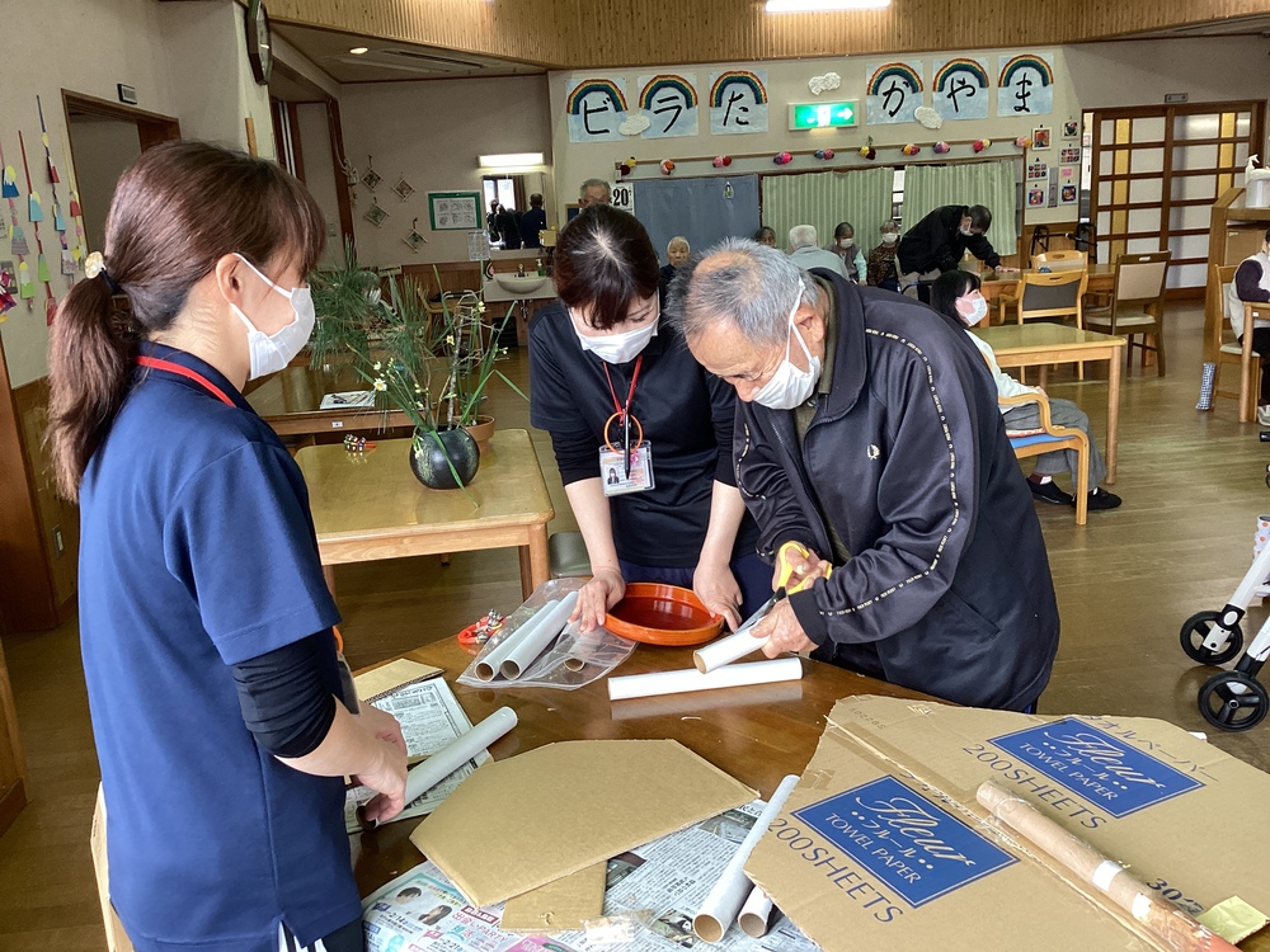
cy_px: 476
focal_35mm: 31
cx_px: 635
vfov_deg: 45.4
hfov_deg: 58.4
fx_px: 1137
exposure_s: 1/60
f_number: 2.4
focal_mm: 3.3
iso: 80
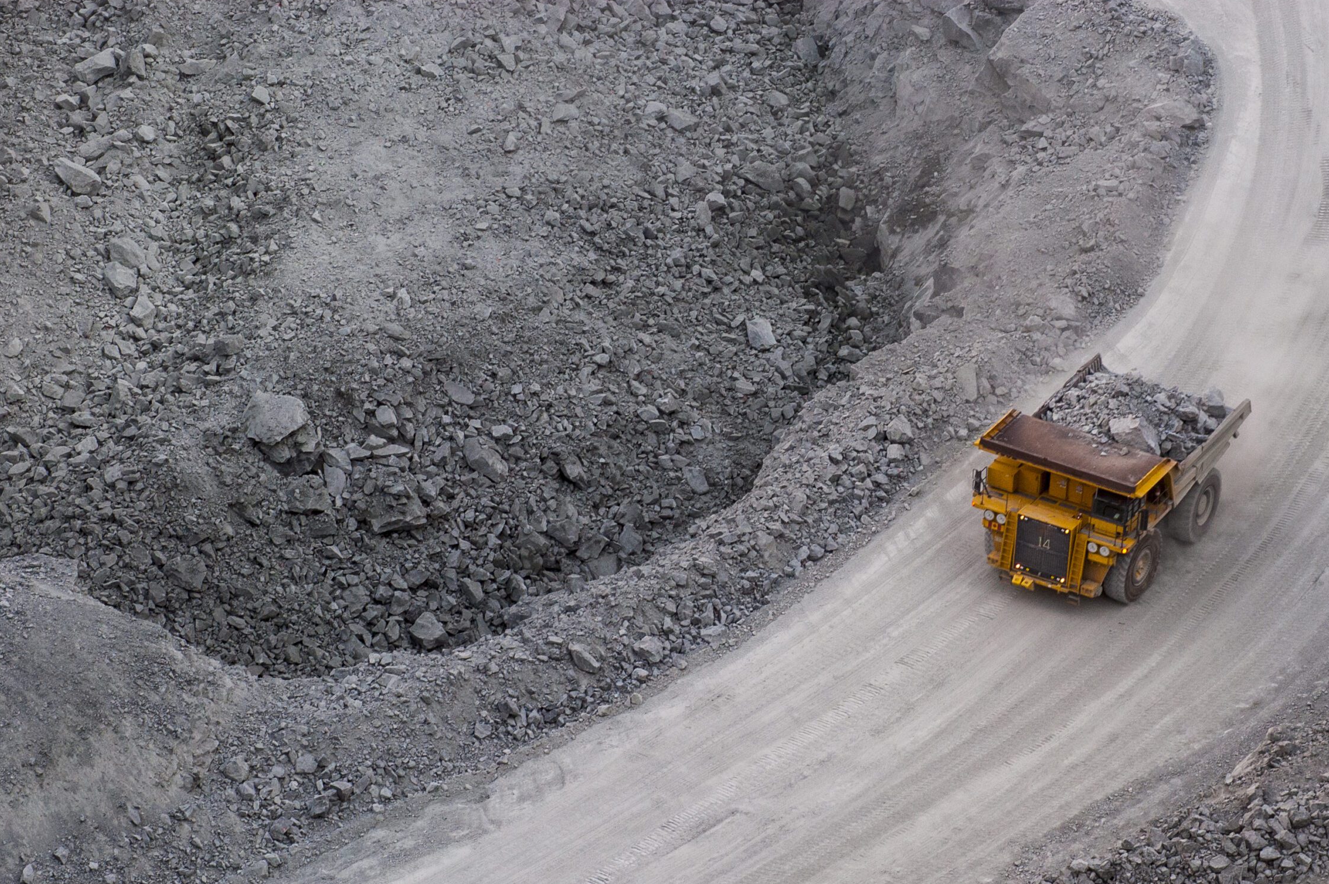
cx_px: 712
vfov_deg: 7.3
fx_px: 6971
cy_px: 479
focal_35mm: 189
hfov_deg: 10.9
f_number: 8
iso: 400
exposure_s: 1/40
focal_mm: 110
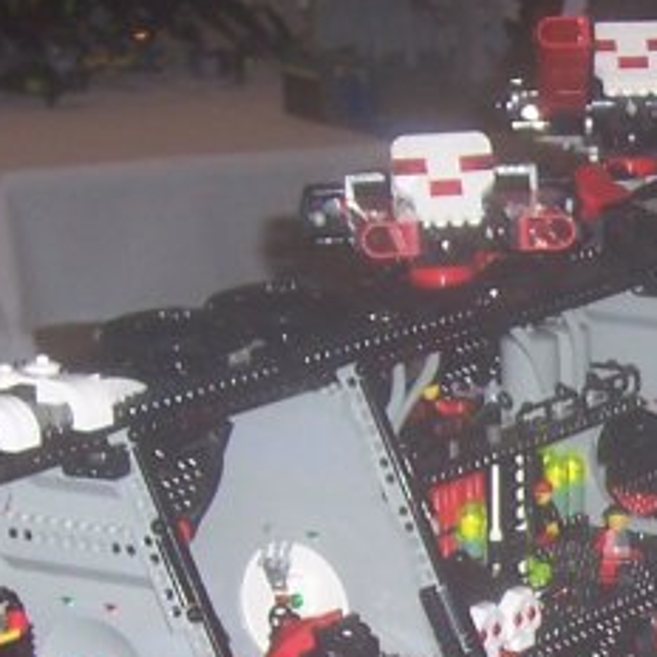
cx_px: 1073
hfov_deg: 10.2
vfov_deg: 10.6
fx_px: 3522
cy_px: 606
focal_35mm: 164
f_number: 3
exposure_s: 1/60
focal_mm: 7
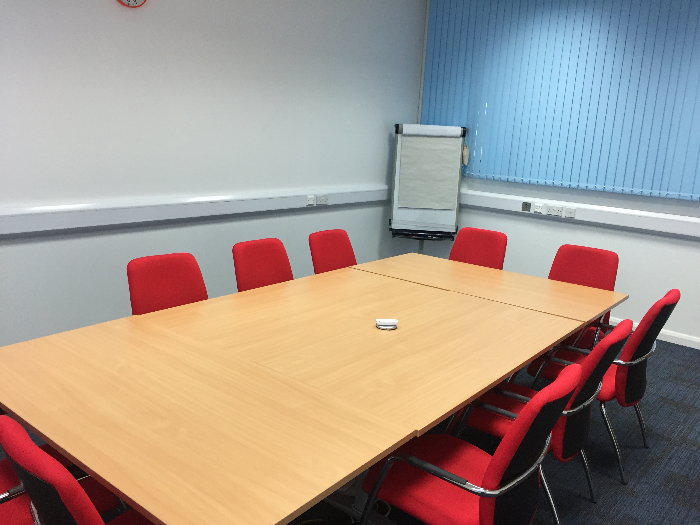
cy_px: 262
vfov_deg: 48.2
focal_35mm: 29
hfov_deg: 61.7
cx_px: 350
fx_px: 586
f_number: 2.2
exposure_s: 1/33
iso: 64
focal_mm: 4.15
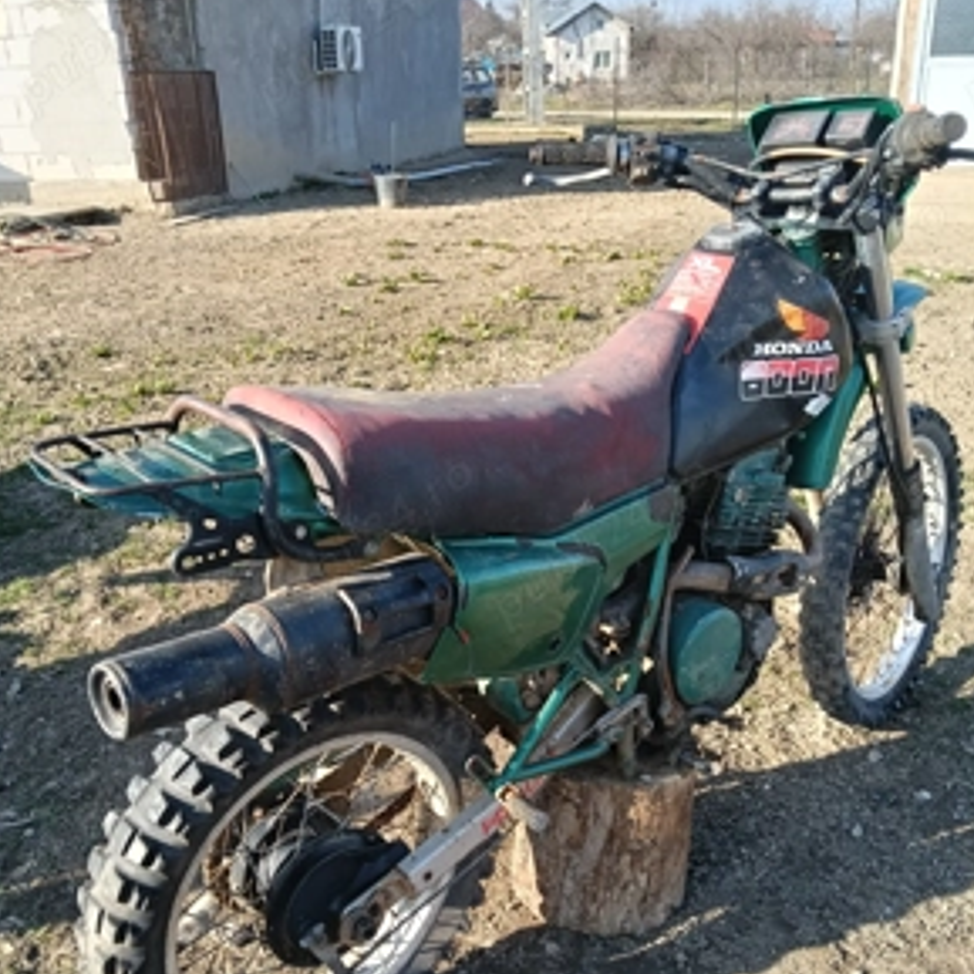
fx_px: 1051
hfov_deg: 49.7
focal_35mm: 33
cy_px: 597
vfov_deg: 49.4
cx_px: 482
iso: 50
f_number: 1.8
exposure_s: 1/192
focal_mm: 3.98
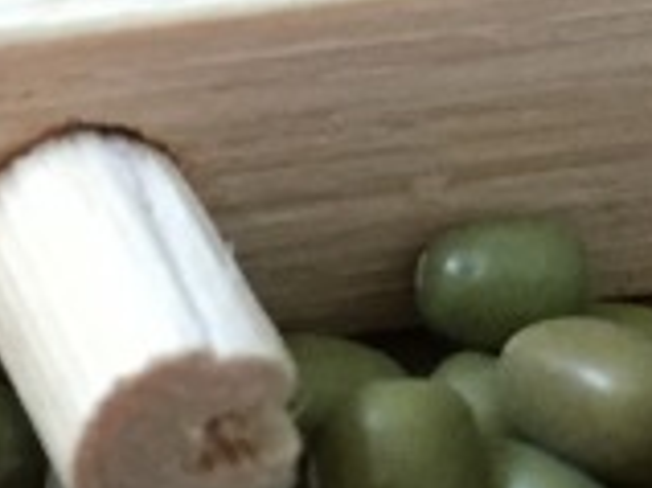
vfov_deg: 7.8
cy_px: -283
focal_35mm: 187
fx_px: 3520
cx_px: -111
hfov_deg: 10.4
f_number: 2.2
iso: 250
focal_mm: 4.15
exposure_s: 1/30
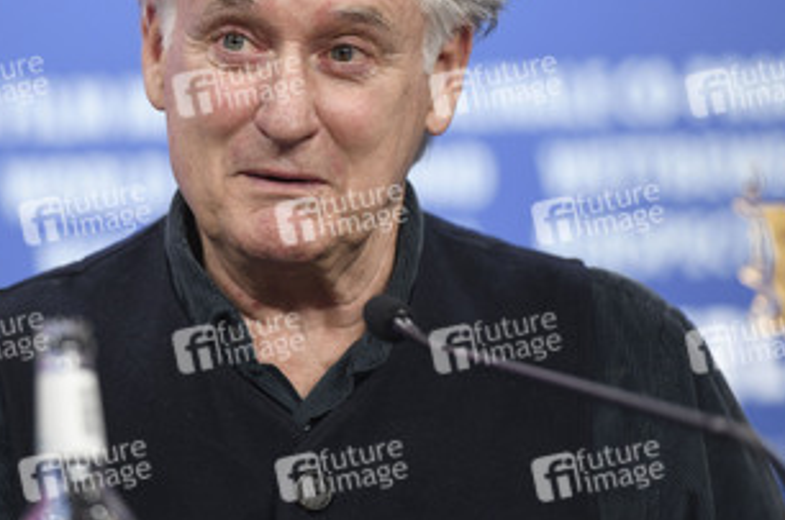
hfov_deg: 7.0
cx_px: 273
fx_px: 6422
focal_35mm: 295
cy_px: 151
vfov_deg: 4.6
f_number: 3.5
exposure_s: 1/250
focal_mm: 200
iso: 1250
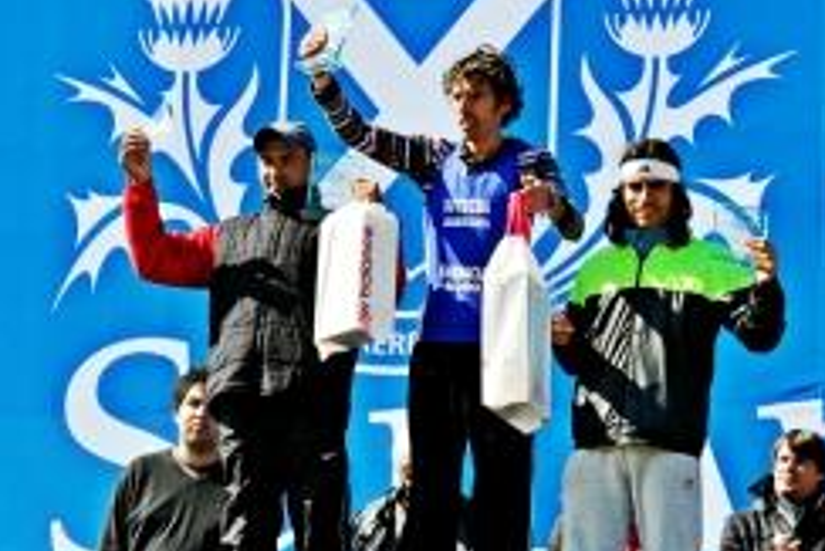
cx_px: 693
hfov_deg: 18.4
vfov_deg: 12.4
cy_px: 417
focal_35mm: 110
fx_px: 2522
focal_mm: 40
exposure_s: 1/2000
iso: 1000
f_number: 7.1
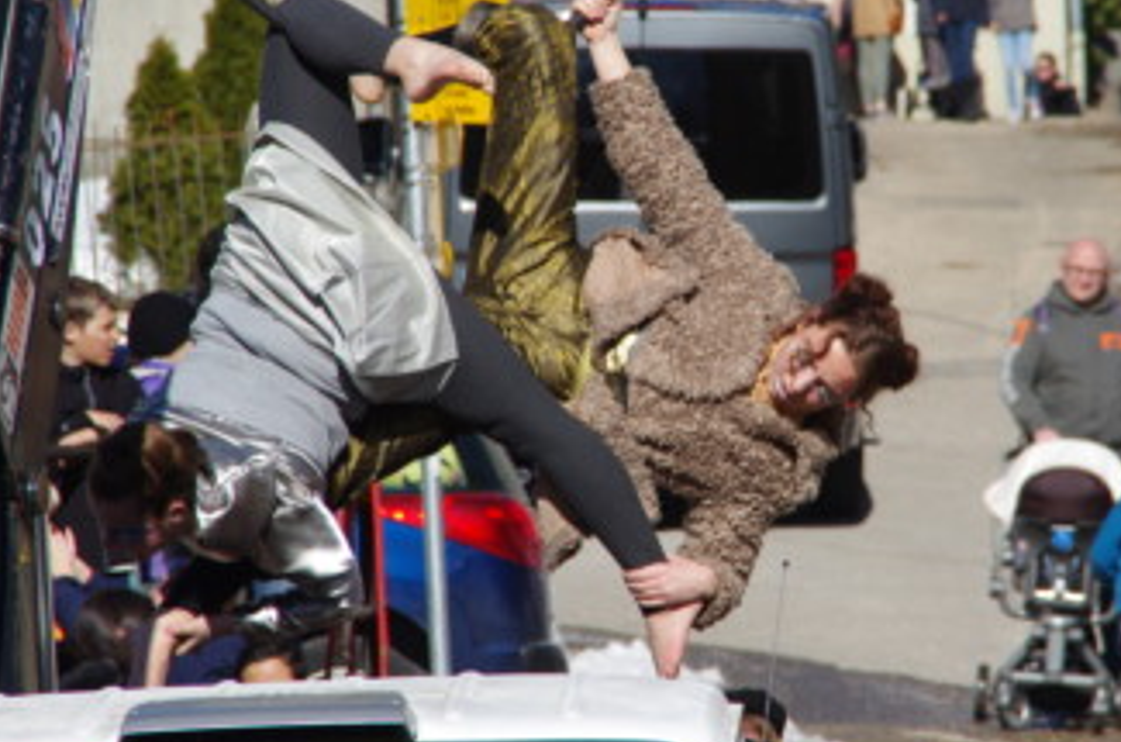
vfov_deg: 3.0
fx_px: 14320
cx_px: 728
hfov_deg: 4.5
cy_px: 316
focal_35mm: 461
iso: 200
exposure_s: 1/400
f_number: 11
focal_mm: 200
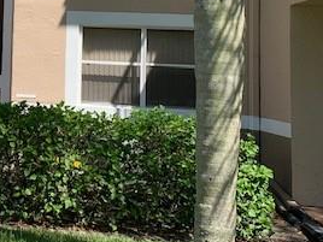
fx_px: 579
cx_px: -61
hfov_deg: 27.5
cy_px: 19
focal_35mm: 62
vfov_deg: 23.0
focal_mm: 4.25
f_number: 1.8
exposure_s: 1/1916
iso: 25
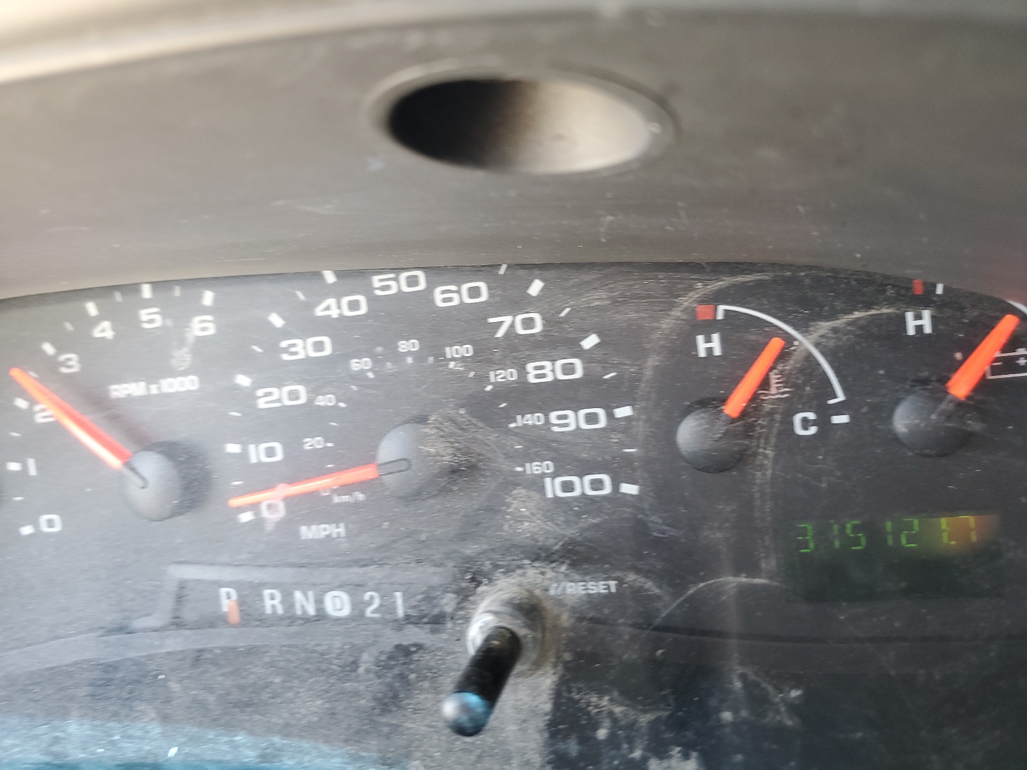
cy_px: 385
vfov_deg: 53.1
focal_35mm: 26
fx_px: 771
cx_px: 514
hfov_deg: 67.3
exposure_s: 1/60.2
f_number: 1.5
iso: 70
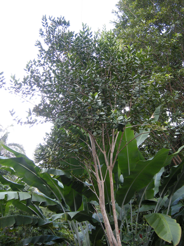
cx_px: 92
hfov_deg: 40.7
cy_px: 123
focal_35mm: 35
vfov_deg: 52.6
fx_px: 248
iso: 79
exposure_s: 1/63
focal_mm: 7.5
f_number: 2.7
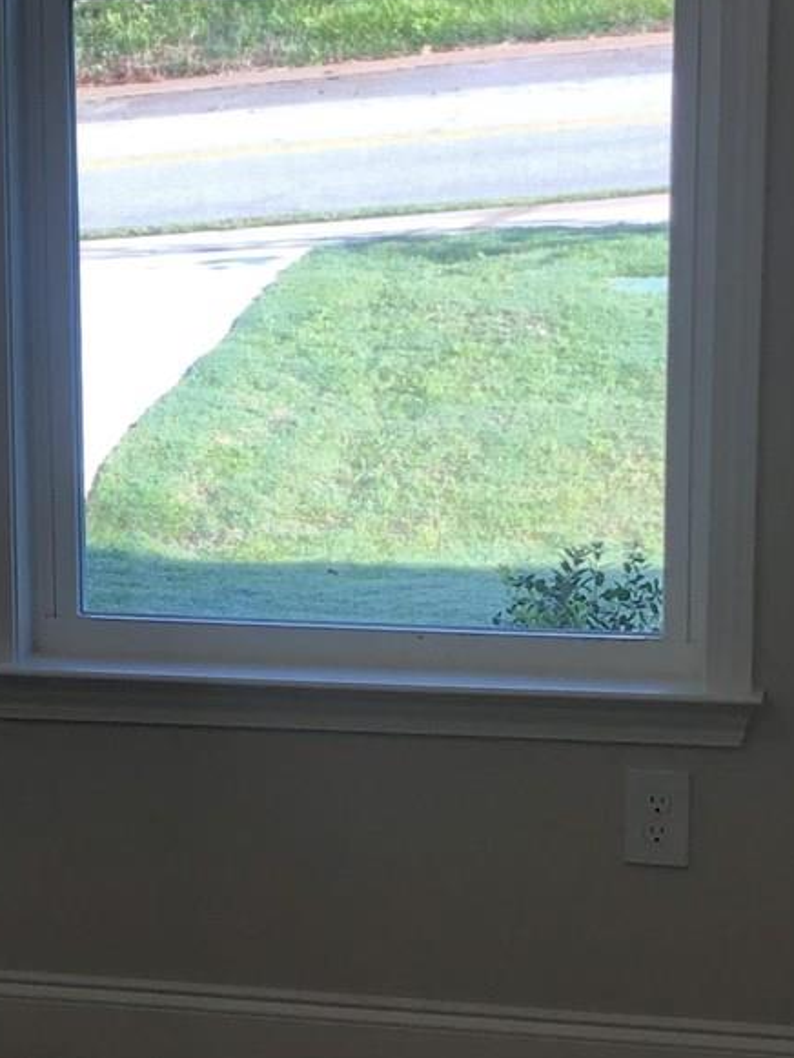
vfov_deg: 17.7
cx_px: -84
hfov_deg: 13.1
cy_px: 619
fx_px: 3393
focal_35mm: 111
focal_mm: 4
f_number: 1.8
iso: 50
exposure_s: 1/120
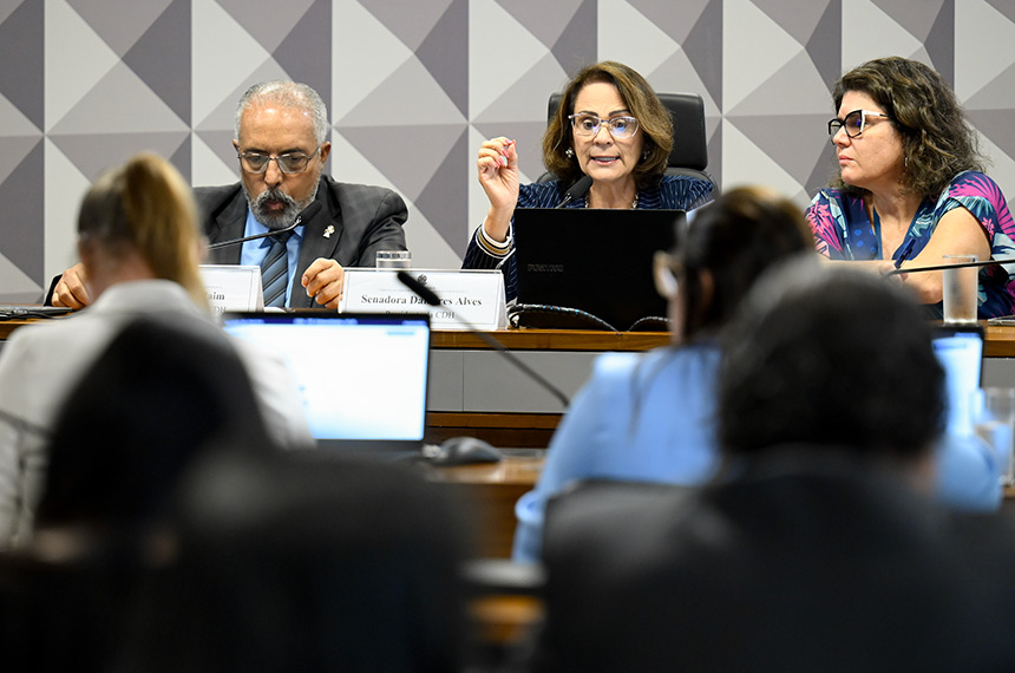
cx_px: 508
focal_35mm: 225
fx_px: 6332
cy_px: 336
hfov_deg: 9.2
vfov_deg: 6.1
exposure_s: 1/160
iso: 1600
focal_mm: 150
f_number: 2.8
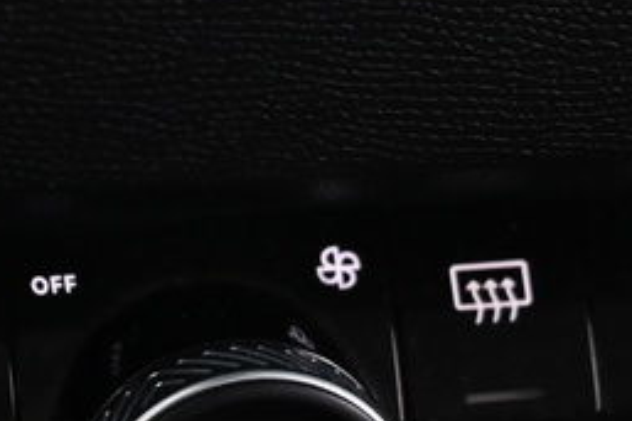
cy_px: 150
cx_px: 389
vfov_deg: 4.9
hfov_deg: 7.4
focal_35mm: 278
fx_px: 4877
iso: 2000
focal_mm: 44
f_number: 4
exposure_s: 1/13
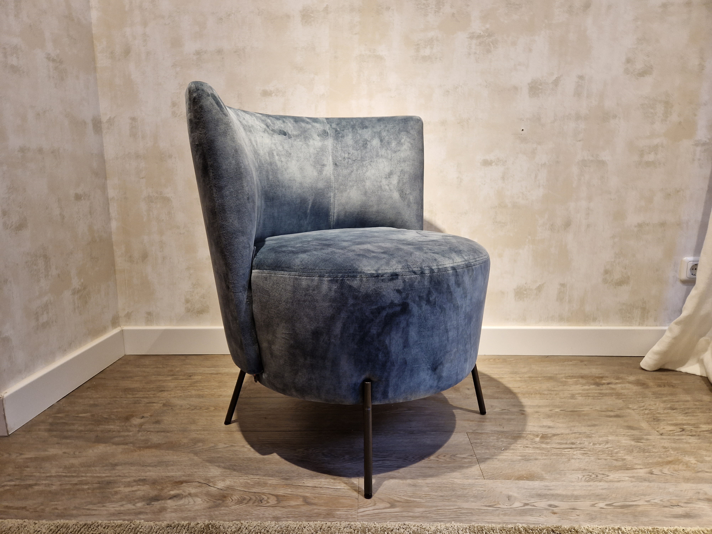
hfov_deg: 73.9
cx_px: 356
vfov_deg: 58.9
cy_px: 267
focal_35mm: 23
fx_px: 473
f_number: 1.8
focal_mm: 5.4
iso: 125
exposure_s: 1/100
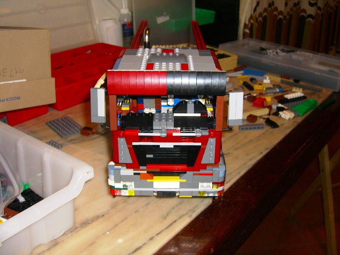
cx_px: 170
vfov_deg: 37.7
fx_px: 373
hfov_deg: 49.0
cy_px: 128
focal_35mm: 38
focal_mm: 7.9
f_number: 2.8
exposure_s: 1/60
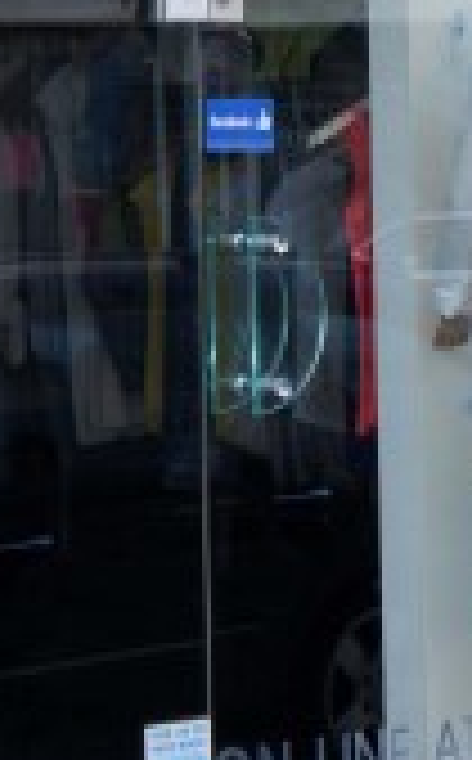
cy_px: -297
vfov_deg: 11.9
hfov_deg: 7.7
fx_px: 3514
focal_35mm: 170
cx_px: 38
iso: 200
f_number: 4
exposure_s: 1/160
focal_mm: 26
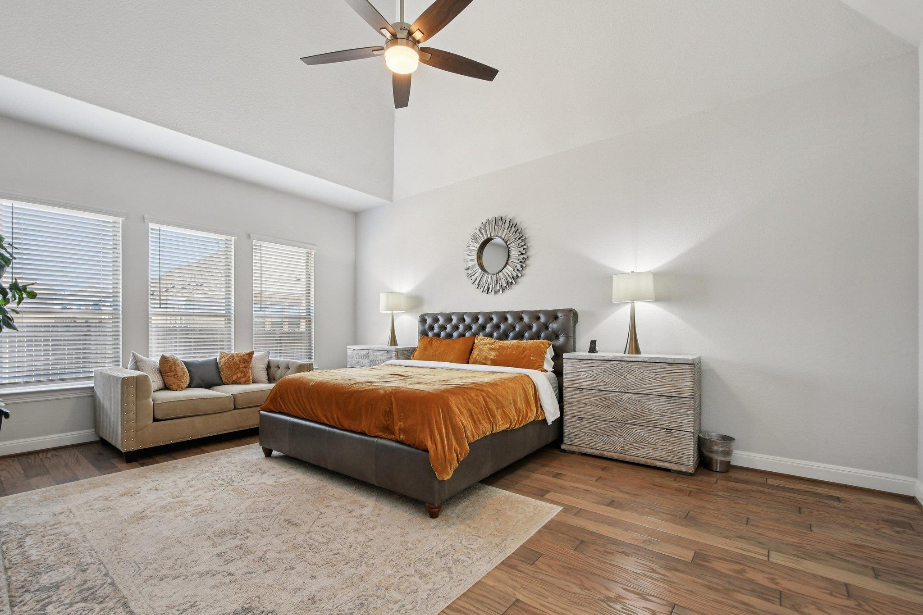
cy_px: 308
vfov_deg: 77.3
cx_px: 462
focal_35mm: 15
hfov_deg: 100.4
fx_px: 385
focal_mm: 10
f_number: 8
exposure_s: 1/25
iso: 400
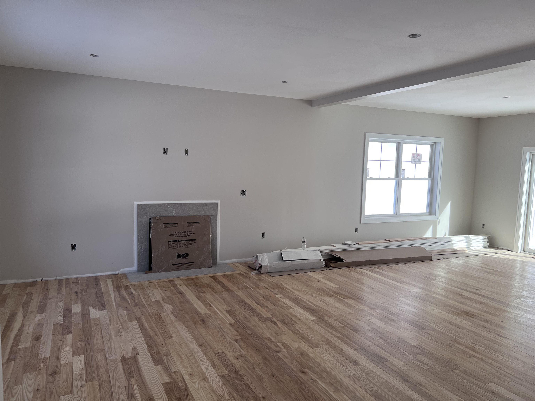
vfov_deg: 53.1
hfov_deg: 67.3
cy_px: 200
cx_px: 268
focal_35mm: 26
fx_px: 402
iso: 50
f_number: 1.5
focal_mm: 5.7
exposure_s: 1/443
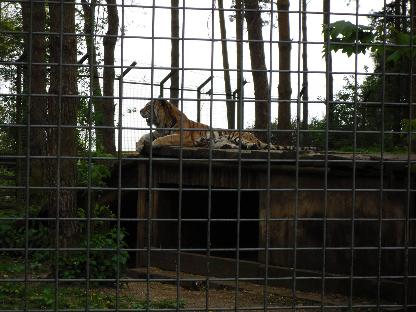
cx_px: 209
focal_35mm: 106
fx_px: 1274
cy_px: 156
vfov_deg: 14.0
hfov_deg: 18.5
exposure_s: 1/133
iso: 80
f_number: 5.6
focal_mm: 18.9
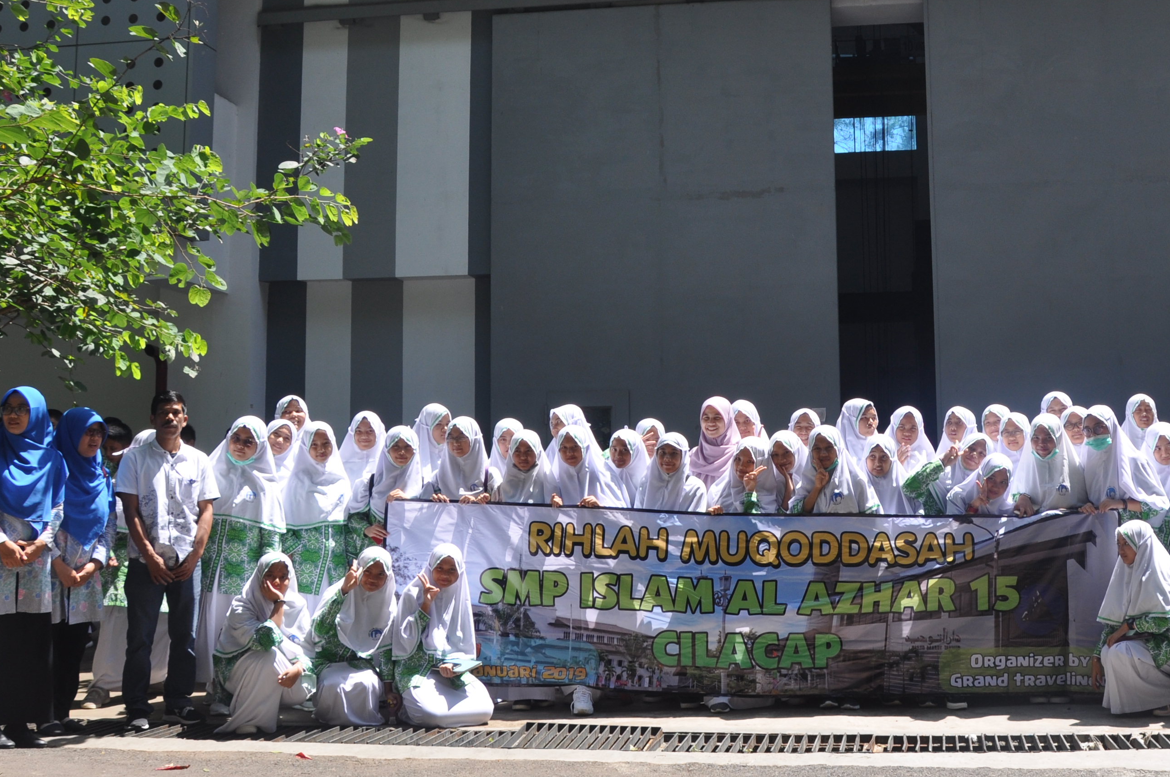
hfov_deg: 43.1
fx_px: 1461
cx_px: 774
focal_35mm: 45
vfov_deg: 29.7
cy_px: 325
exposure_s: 1/250
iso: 200
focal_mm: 18
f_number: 7.1
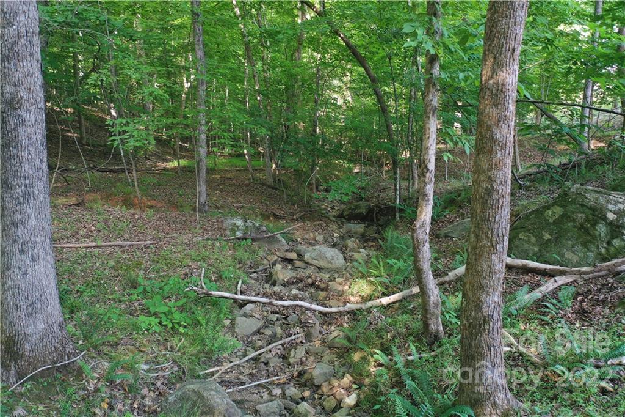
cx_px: 312
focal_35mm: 28
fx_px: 486
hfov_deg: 65.5
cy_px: 208
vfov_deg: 46.4
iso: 120
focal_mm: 10.26
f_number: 2.8
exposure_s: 1/30
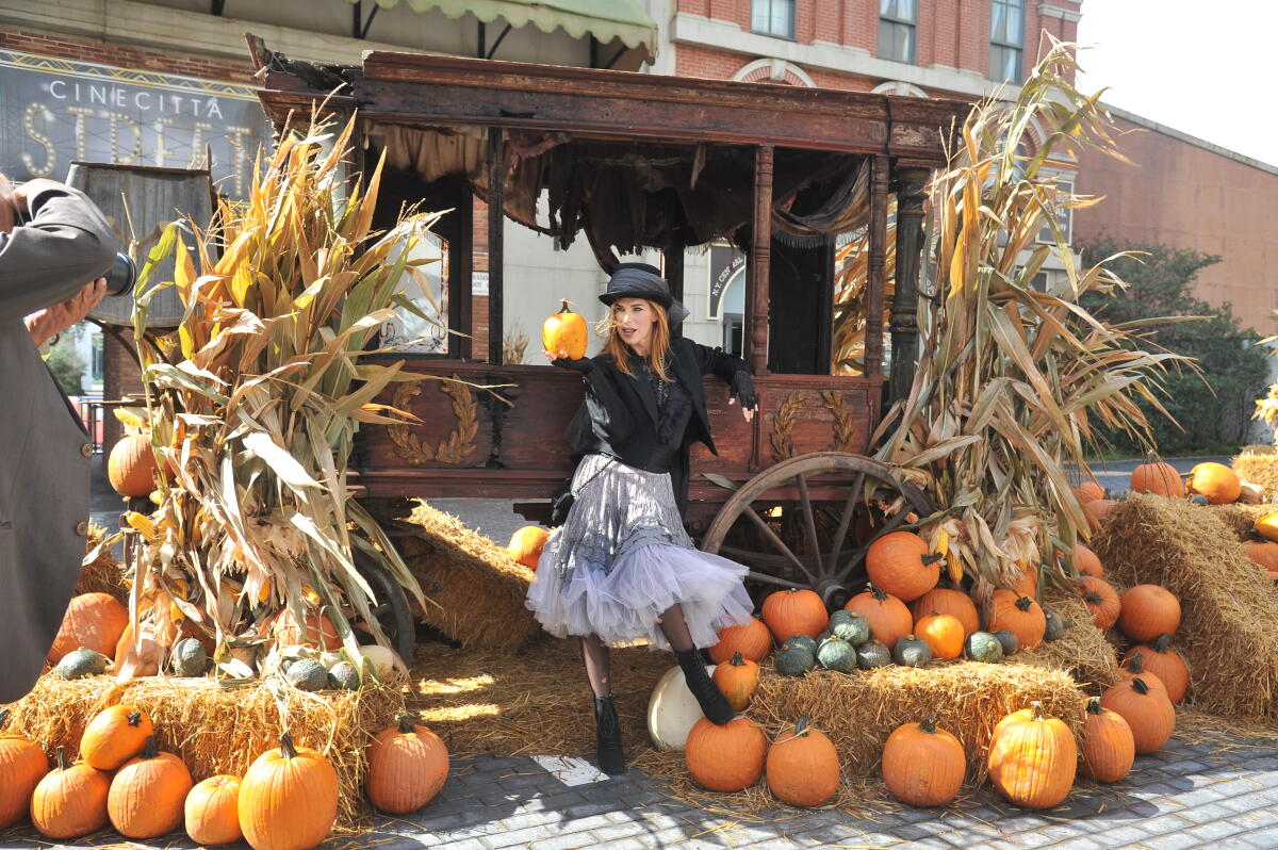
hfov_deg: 60.3
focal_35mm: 31
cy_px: 425
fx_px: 1100
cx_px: 639
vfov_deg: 42.3
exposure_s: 1/250
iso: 250
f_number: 5
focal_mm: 31
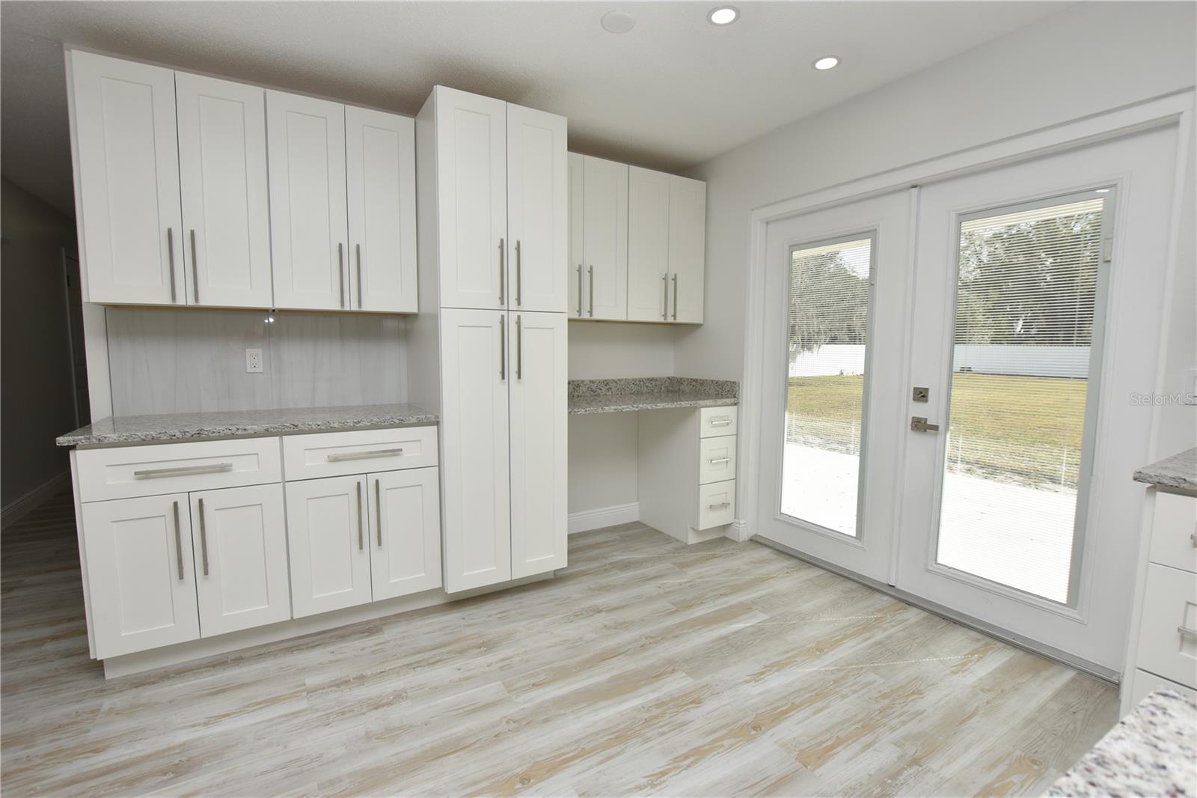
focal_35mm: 15
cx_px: 598
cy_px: 399
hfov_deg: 100.4
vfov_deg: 77.3
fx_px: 499
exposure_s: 1/160
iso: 100
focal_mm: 10
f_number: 6.3
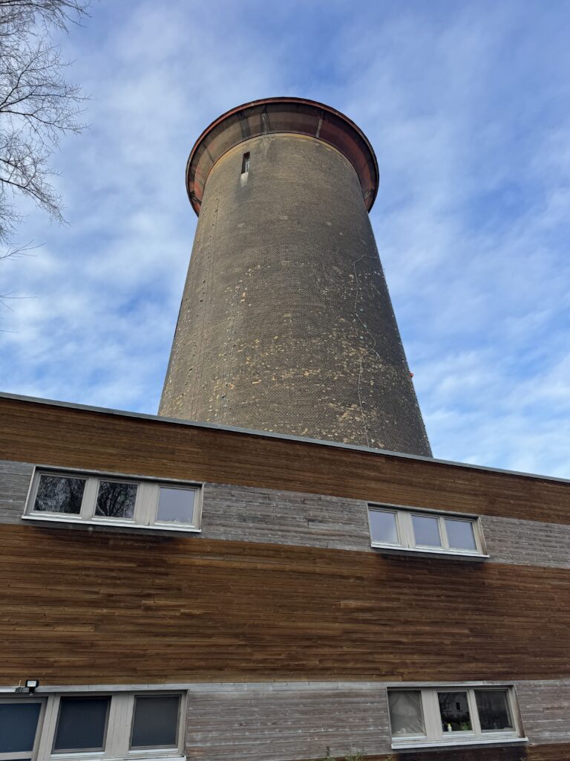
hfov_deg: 56.8
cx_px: 285
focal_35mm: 24
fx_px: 527
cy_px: 380
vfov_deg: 71.6
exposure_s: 1/1560
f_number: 1.78
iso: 80
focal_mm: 6.76
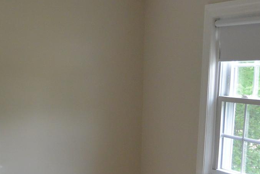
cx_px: -50
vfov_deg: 15.1
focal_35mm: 88
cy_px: 201
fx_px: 636
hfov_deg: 21.5
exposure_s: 1/125
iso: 400
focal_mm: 10.9
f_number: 4
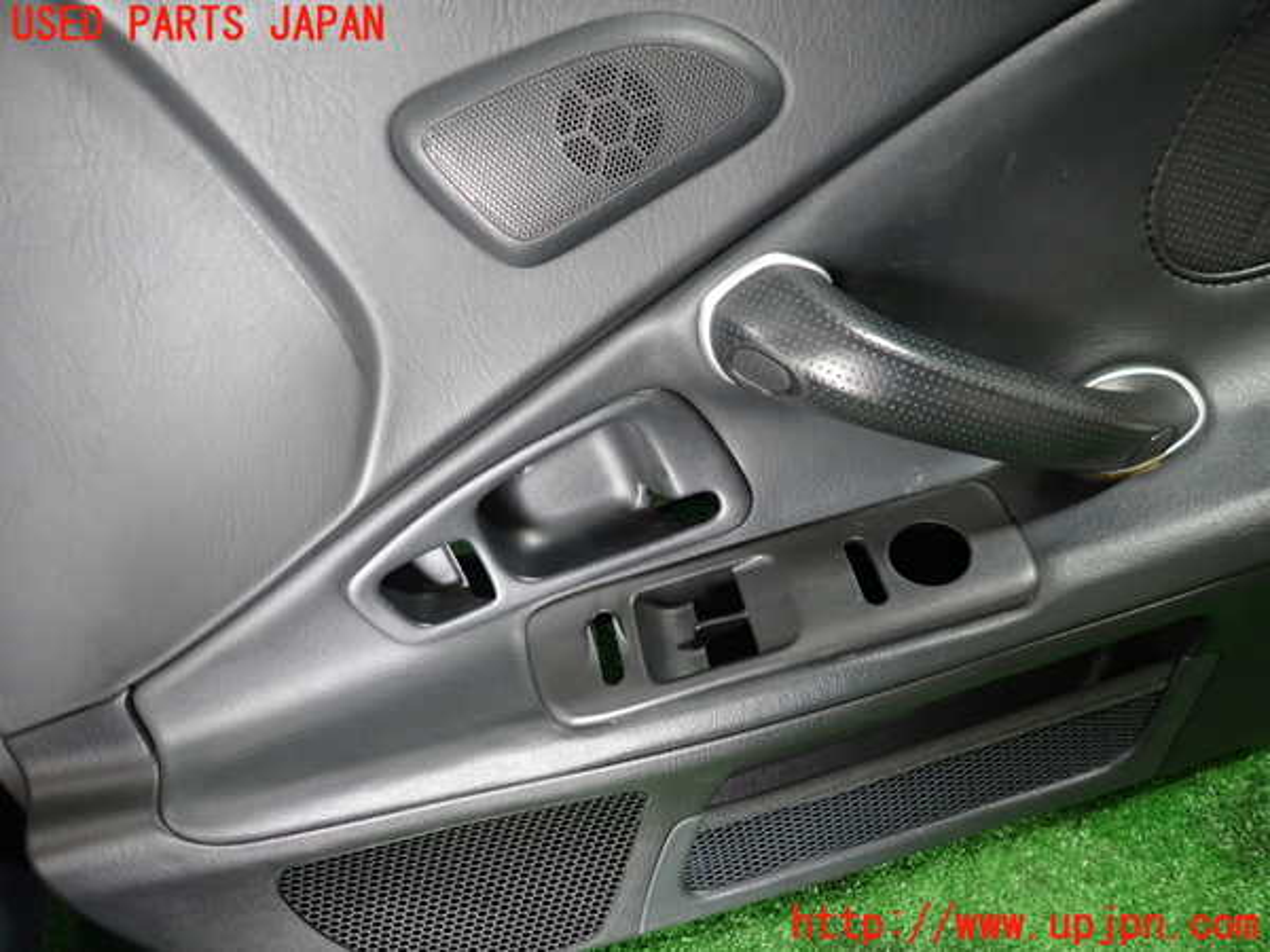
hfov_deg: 69.4
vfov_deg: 54.9
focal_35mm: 25
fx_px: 917
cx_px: 635
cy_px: 476
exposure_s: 1/30
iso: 250
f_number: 2
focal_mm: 4.5
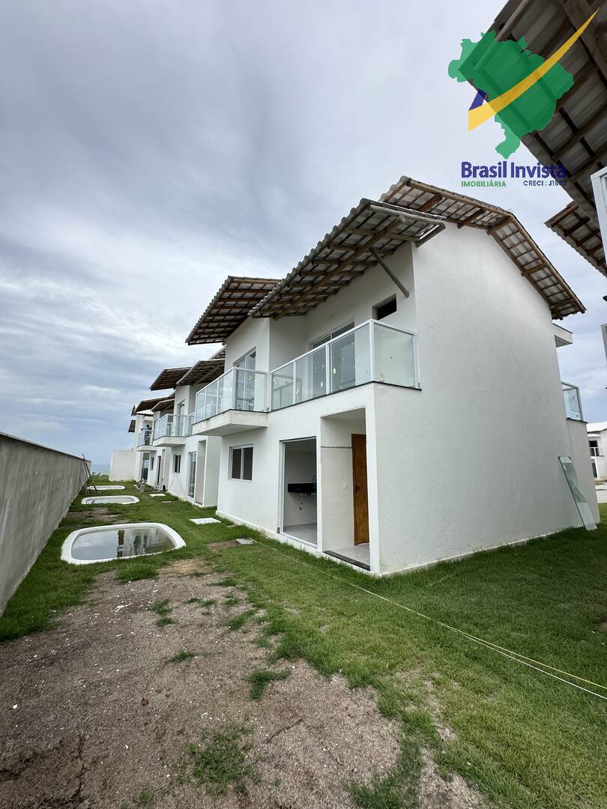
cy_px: 404
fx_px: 327
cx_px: 304
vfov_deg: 102.1
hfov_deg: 85.7
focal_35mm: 14
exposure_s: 1/988
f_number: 2.2
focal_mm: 2.22
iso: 50
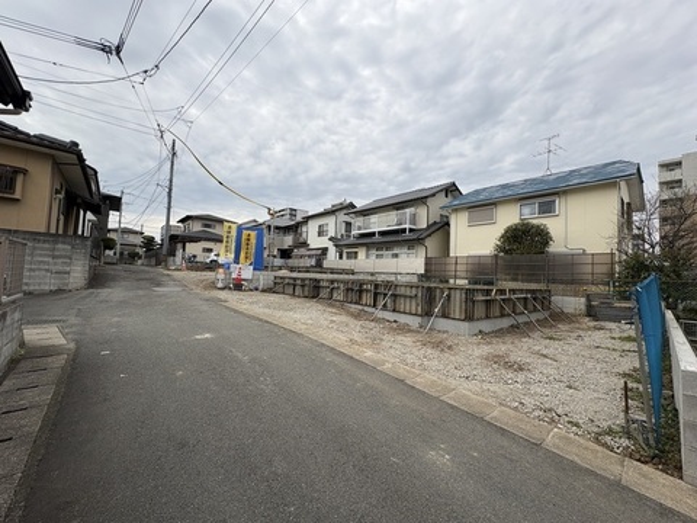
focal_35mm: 14
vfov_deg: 85.7
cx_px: 348
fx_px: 282
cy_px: 262
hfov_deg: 102.1
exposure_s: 1/1256
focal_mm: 2.22
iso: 50
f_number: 2.2
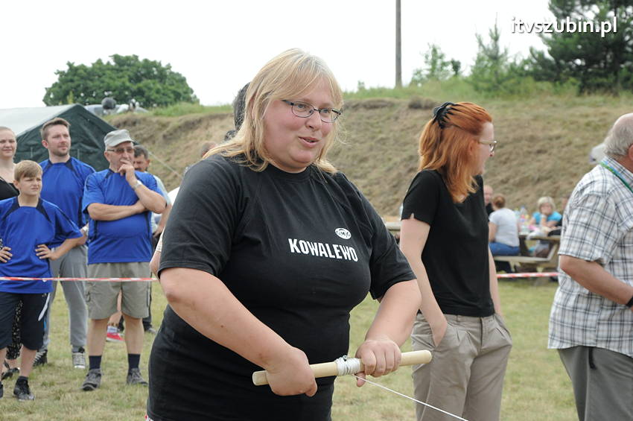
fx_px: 1528
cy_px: 210
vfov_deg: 15.7
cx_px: 316
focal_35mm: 87
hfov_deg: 23.4
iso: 800
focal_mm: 58
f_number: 7.1
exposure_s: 1/800
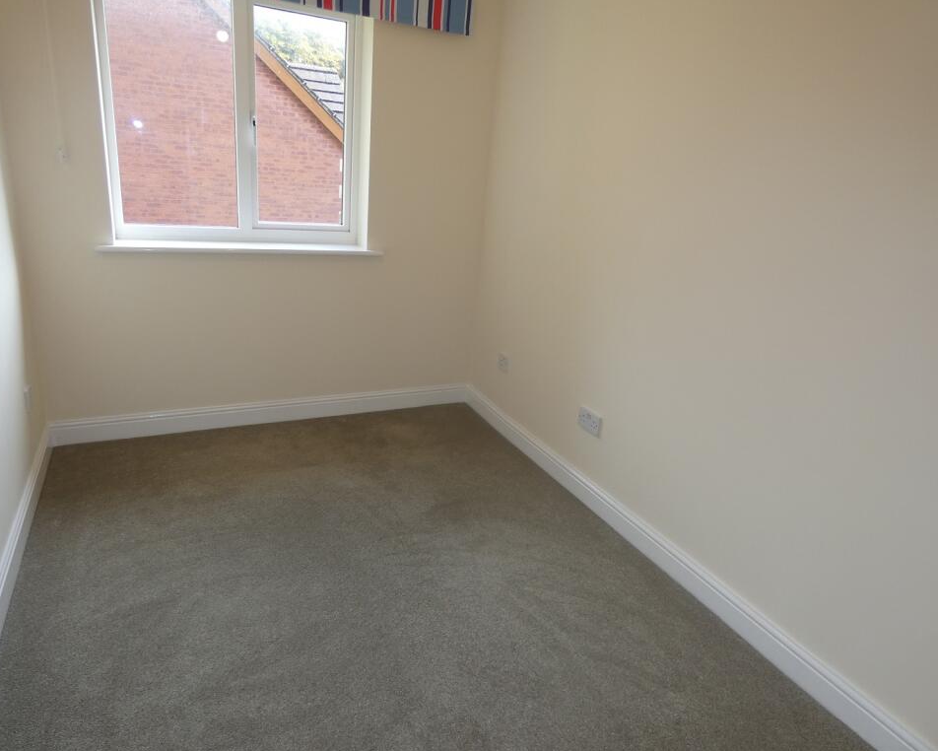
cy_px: 376
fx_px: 583
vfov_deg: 65.5
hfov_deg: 77.6
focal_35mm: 21
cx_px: 465
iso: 80
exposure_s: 1/60
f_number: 2.8
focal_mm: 3.6
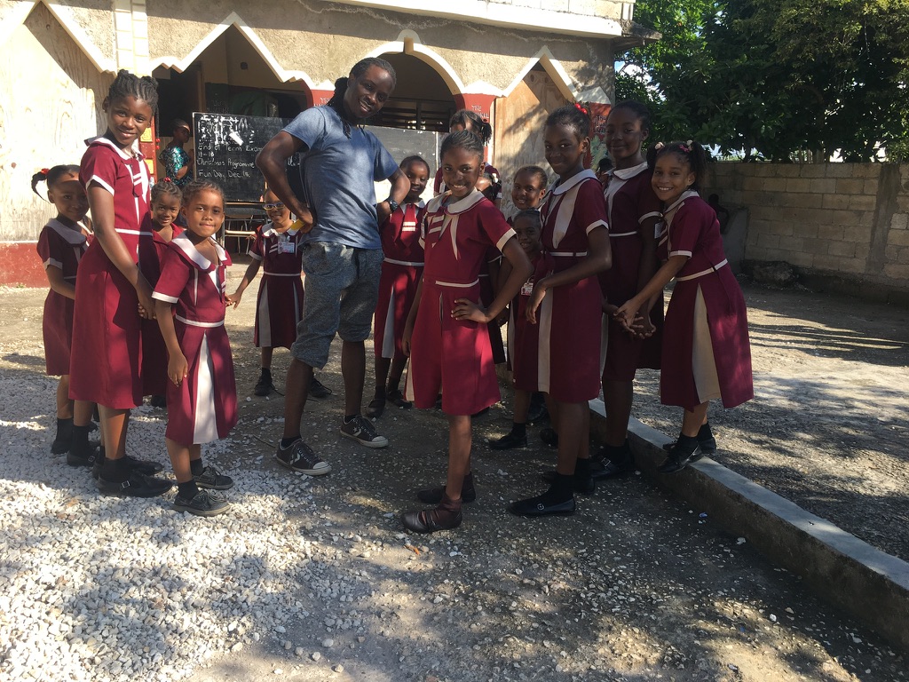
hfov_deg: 61.7
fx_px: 762
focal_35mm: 29
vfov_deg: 48.2
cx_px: 454
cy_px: 341
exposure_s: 1/565
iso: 25
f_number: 2.2
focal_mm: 4.15
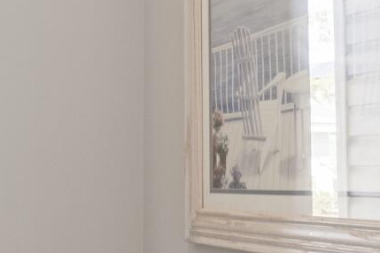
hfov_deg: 16.1
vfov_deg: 12.1
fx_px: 1190
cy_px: 160
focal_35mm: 113
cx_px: -243
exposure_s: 1/8
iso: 400
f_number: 8
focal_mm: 16.1
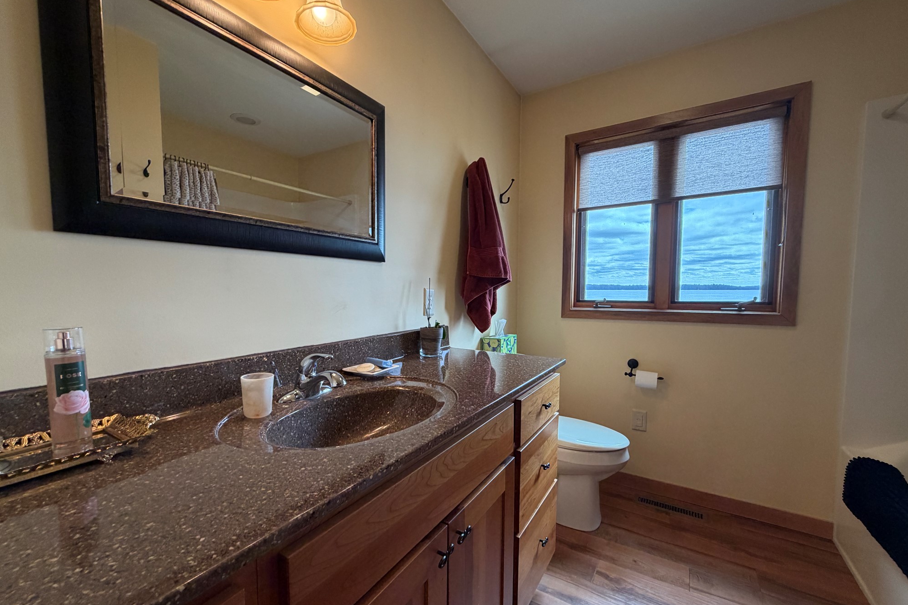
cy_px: 316
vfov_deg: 77.3
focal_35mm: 15
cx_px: 445
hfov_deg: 100.4
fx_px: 378
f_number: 2.2
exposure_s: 1/120
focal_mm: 2.22
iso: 250
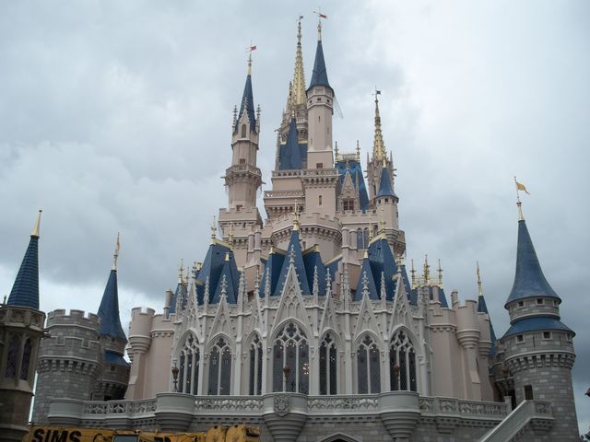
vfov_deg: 38.7
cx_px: 295
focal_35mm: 37
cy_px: 221
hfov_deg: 50.1
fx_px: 631
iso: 64
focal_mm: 7.9
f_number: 3.4
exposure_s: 1/125
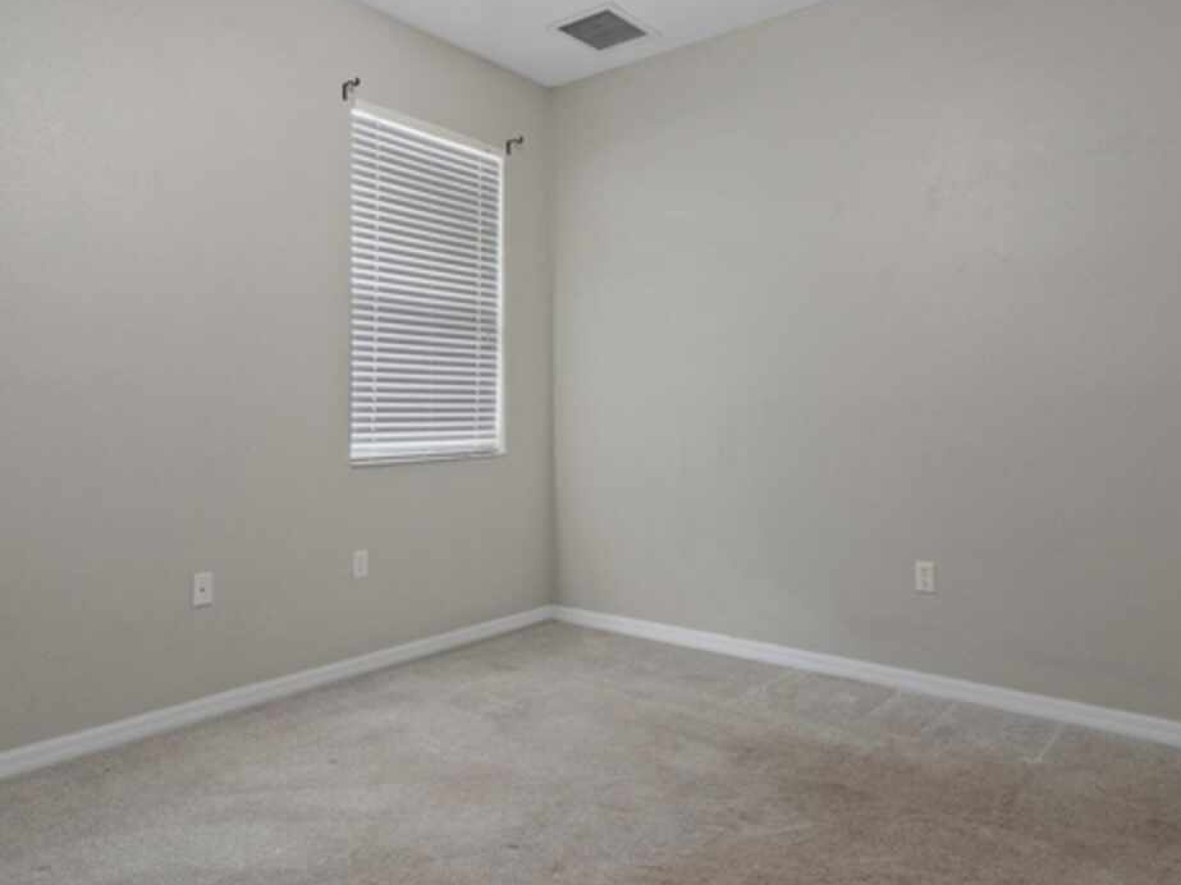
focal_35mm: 24
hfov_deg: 71.6
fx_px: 819
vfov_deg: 56.7
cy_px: 408
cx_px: 614
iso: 320
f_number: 8
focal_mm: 12
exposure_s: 1
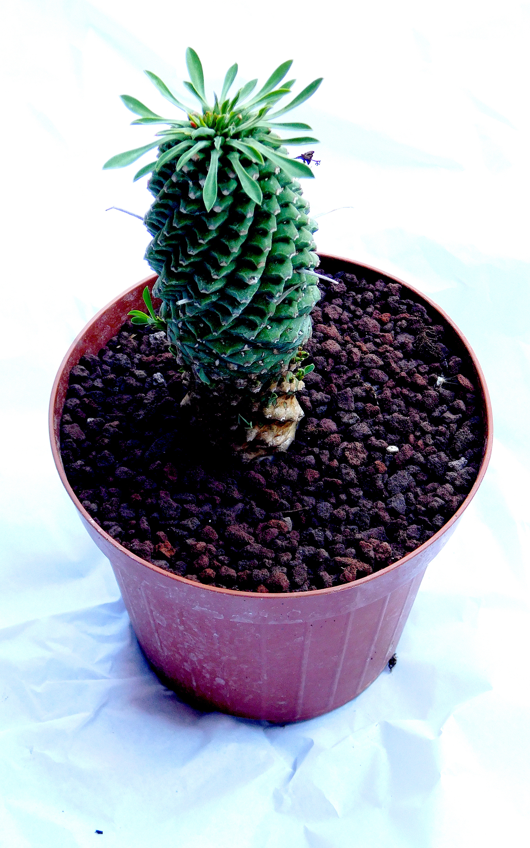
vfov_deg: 25.8
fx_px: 1848
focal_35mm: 80
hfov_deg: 16.3
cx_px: 225
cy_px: 418
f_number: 4.3
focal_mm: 12.6
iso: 200
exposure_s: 1/60
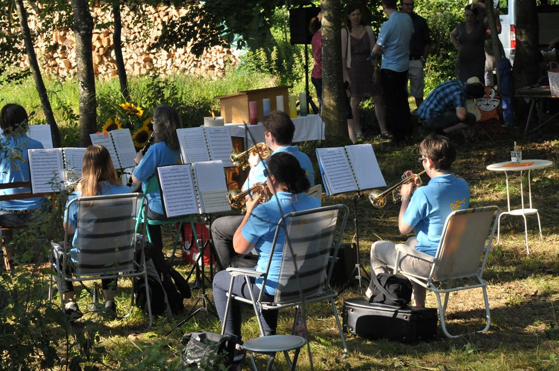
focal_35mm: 105
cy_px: 186
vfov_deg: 13.0
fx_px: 1628
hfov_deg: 19.5
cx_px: 280
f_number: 9
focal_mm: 70
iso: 800
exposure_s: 1/320
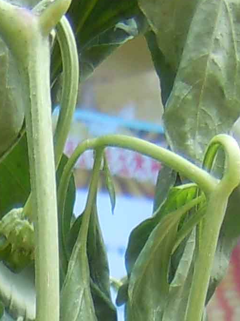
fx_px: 1775
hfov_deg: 7.5
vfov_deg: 8.4
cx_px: -194
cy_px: 1013
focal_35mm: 192
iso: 100
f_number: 3.5
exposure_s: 1/80
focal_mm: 5.4
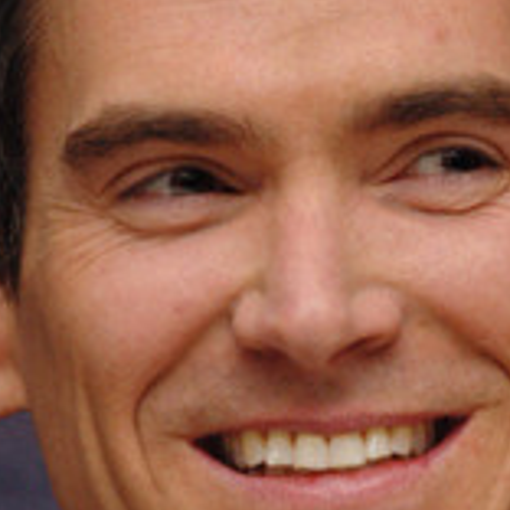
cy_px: 307
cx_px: 330
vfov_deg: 2.7
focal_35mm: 655
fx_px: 10918
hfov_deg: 2.7
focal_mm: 200
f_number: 8
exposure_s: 1/320
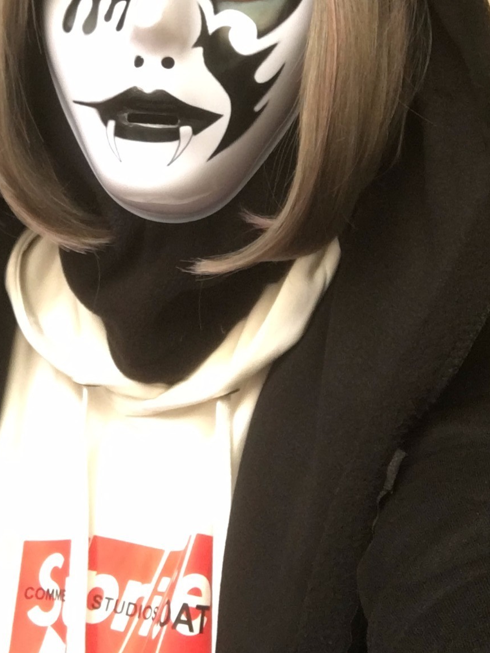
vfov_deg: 34.5
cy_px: 208
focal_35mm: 55
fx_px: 1038
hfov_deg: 26.5
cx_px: 210
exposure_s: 1/17
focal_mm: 2.65
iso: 100
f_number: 2.2
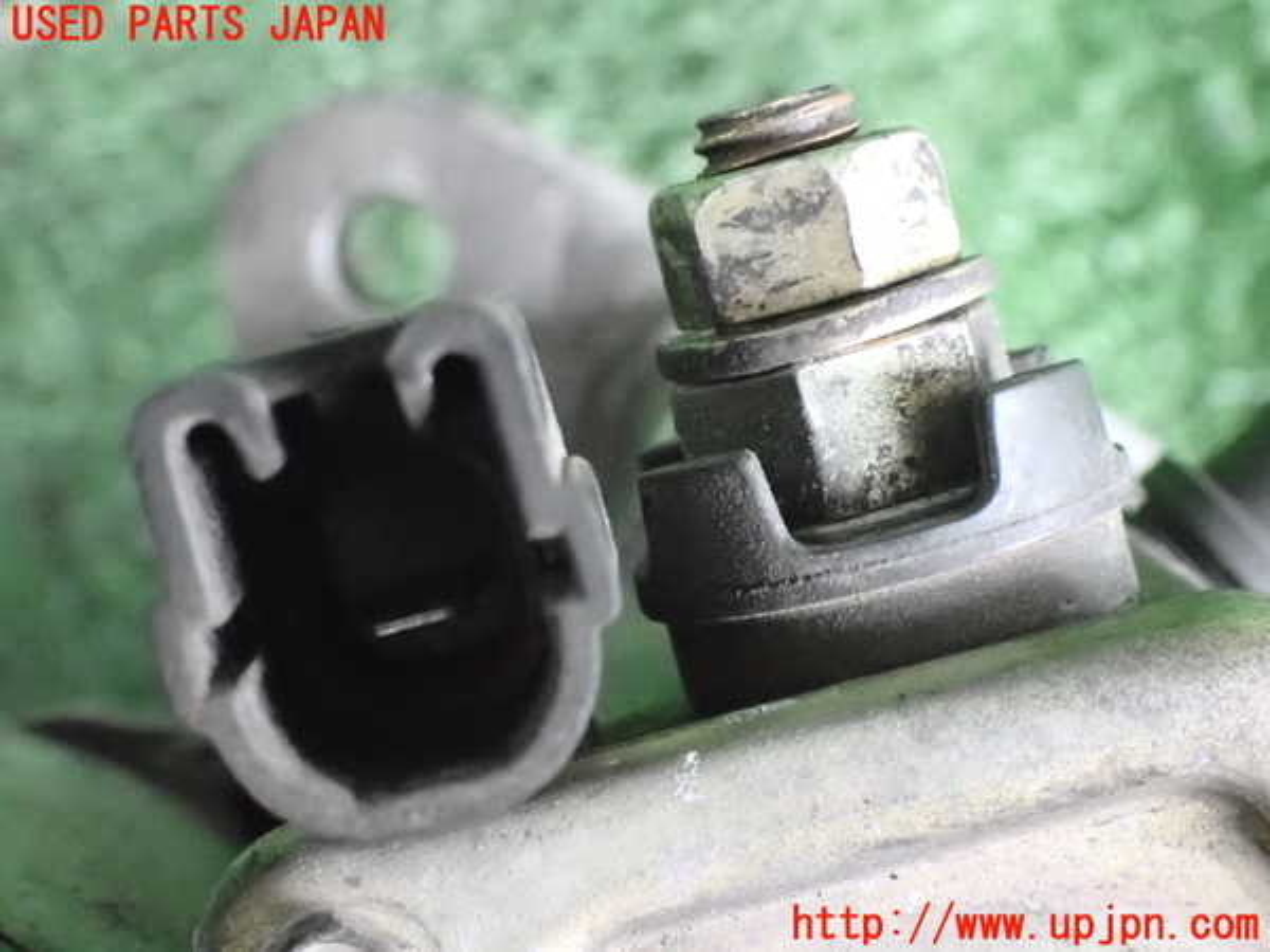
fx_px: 3229
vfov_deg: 16.8
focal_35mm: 88
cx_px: 635
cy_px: 476
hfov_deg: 22.3
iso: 6400
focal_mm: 15.66
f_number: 4.5
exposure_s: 1/80
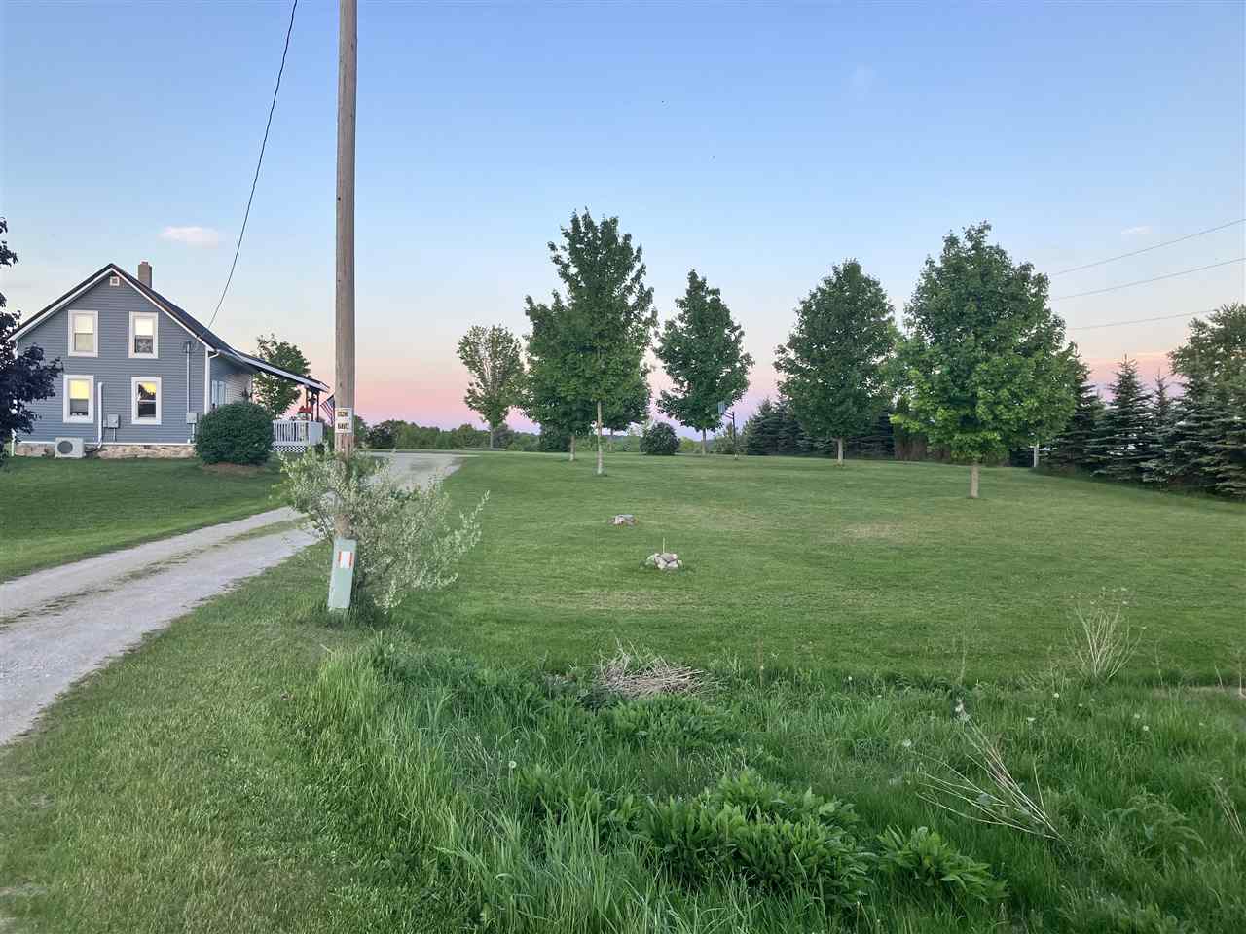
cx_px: 623
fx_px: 1008
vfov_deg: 49.7
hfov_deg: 63.4
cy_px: 467
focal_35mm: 28
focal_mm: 3.99
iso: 40
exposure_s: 1/121
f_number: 1.8
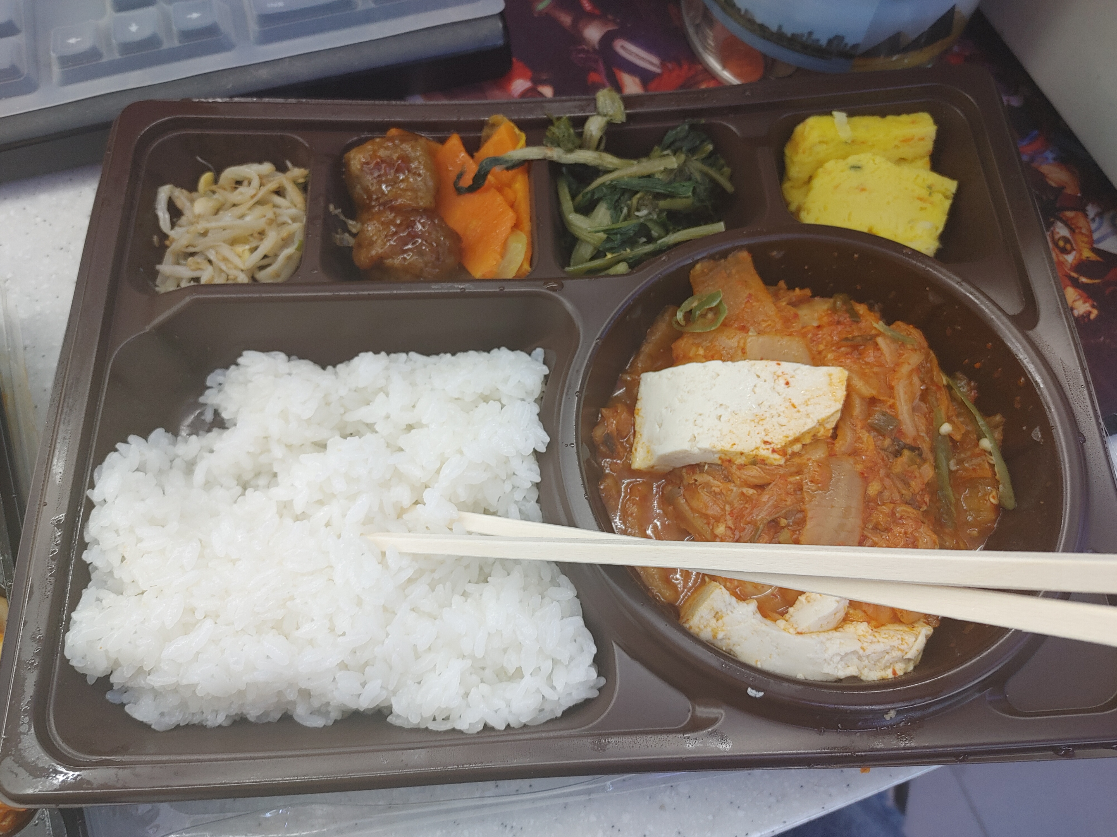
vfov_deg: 53.1
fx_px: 839
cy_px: 418
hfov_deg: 67.3
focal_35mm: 26
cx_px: 558
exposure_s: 1/120
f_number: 1.8
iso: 150
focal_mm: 4.81
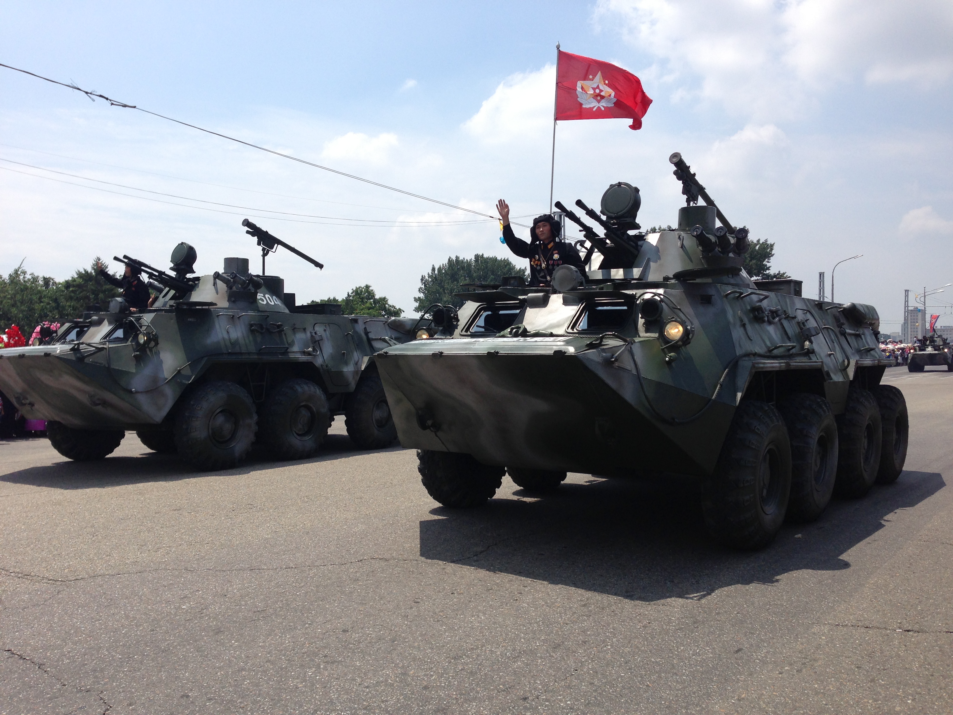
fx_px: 909
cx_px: 476
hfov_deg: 55.4
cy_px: 358
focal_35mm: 33
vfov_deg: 42.9
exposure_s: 1/1938
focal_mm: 4.13
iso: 50
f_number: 2.4
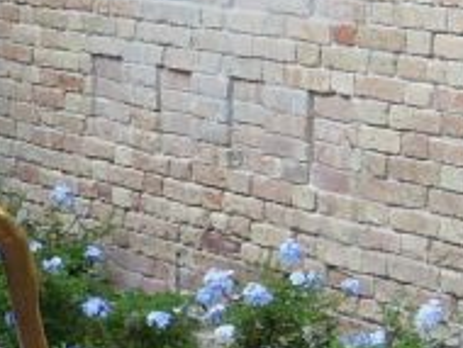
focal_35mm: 242
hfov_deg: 7.9
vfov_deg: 6.2
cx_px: -402
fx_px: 3241
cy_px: 156
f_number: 3.5
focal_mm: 8.1
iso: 160
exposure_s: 1/200
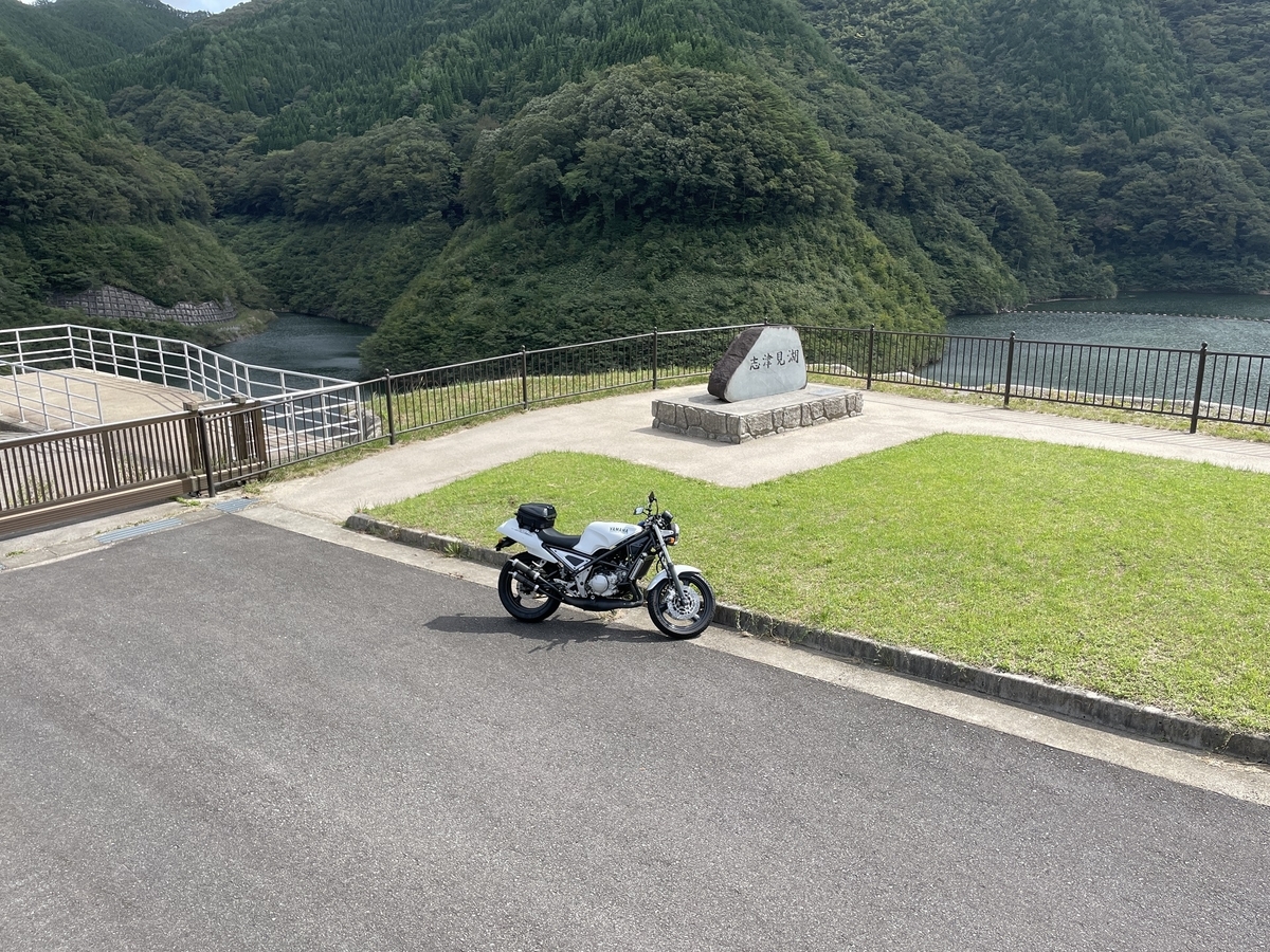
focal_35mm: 26
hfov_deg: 67.3
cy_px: 476
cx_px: 635
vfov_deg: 53.1
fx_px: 954
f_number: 1.6
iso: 32
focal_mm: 4.2
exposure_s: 1/2304
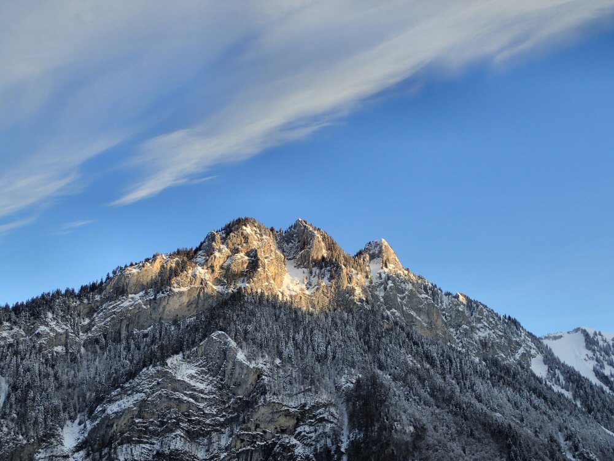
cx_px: 307
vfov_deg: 29.7
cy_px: 230
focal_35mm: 49
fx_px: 869
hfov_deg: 38.9
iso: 100
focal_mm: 8.99
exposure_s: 1/250
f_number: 4.5
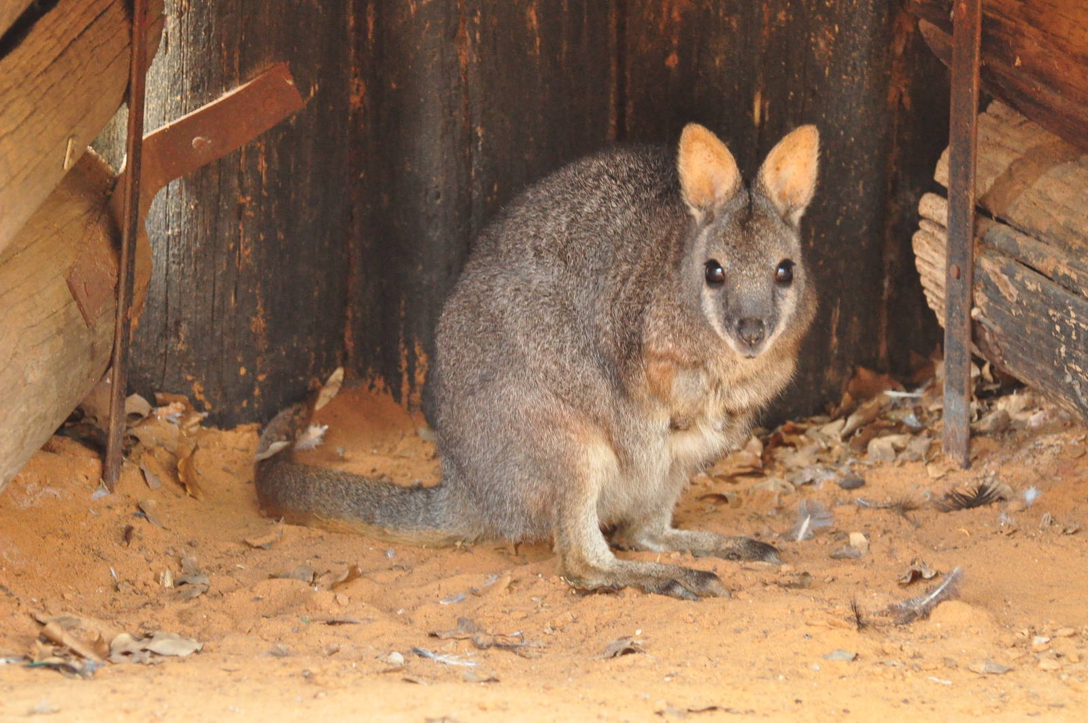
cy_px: 362
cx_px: 544
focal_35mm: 202
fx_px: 6113
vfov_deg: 6.8
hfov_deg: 10.2
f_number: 4.8
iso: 2500
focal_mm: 135
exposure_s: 1/100
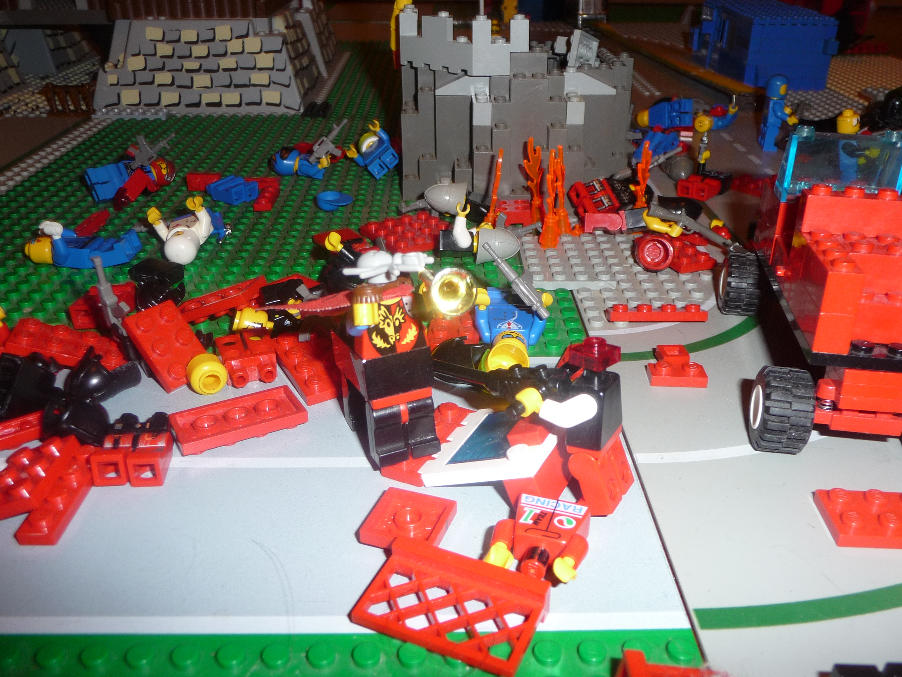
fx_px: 782
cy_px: 338
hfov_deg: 60.0
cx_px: 451
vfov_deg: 46.8
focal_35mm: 30
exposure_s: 1/30
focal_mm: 5
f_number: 3.4
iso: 100
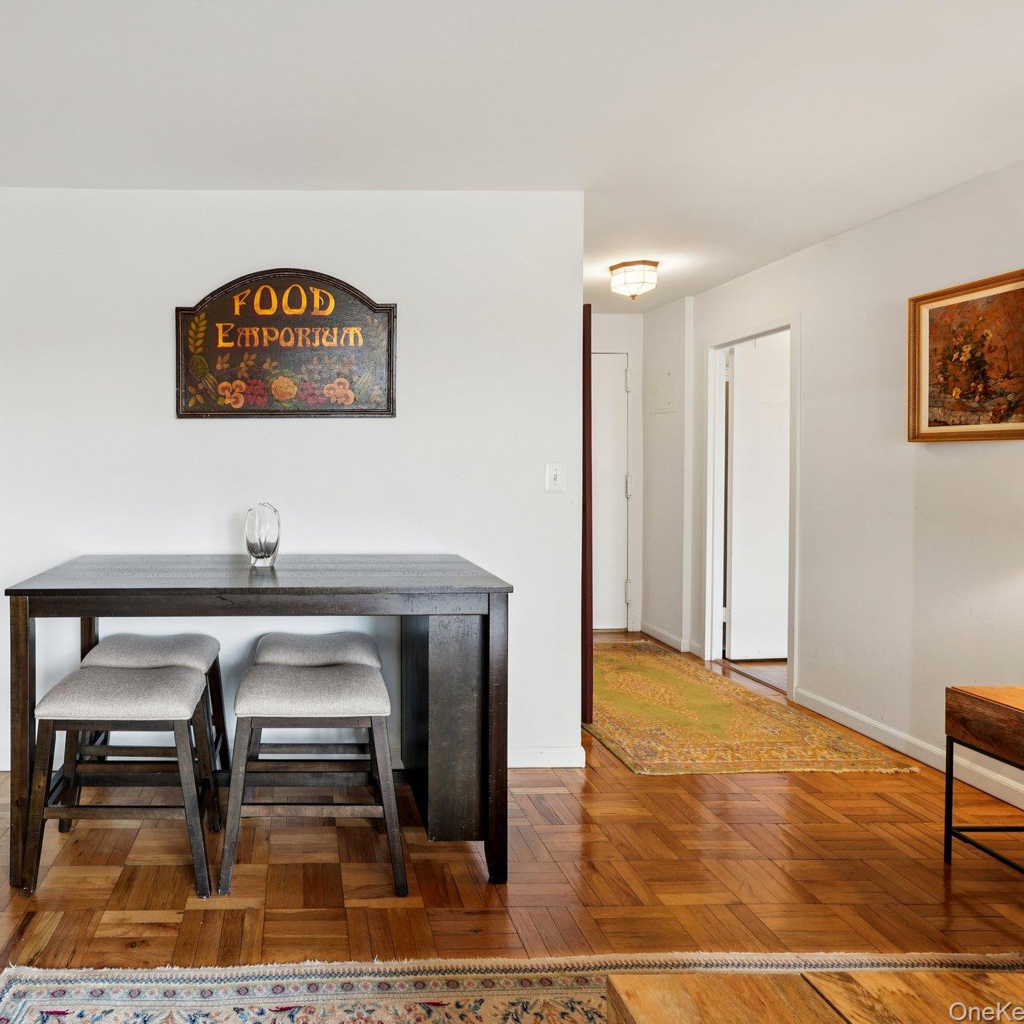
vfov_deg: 72.1
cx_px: 315
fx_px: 703
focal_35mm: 21
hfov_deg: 69.4
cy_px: 503
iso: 400
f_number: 9
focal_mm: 16
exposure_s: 1/8
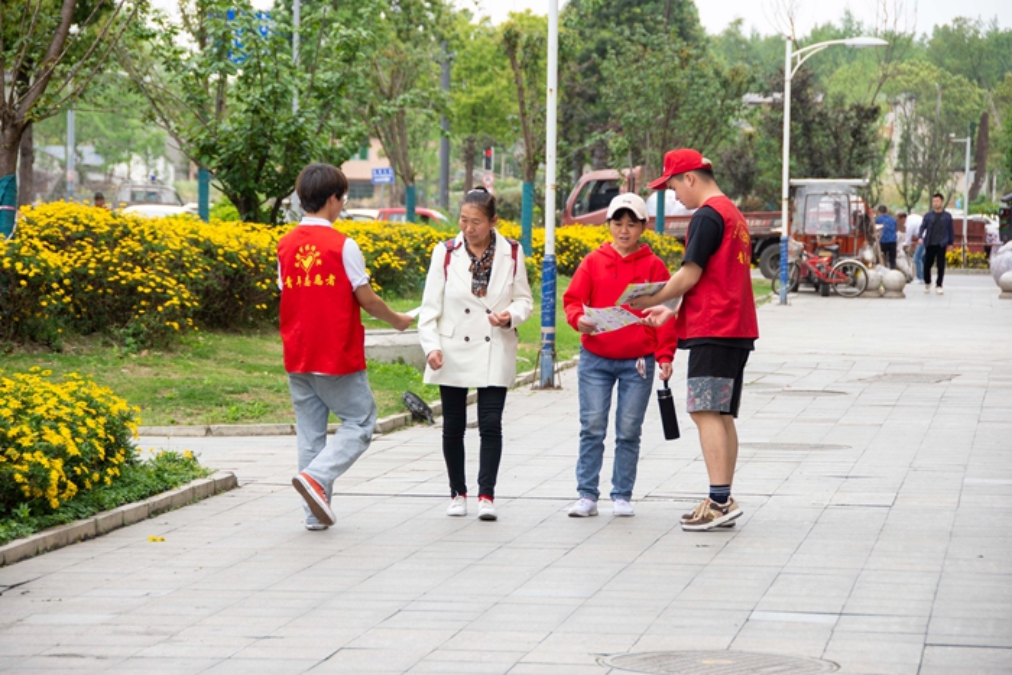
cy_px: 338
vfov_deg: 9.6
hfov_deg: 14.4
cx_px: 506
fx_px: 4006
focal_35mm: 142
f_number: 5.6
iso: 200
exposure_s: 1/250
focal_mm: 95
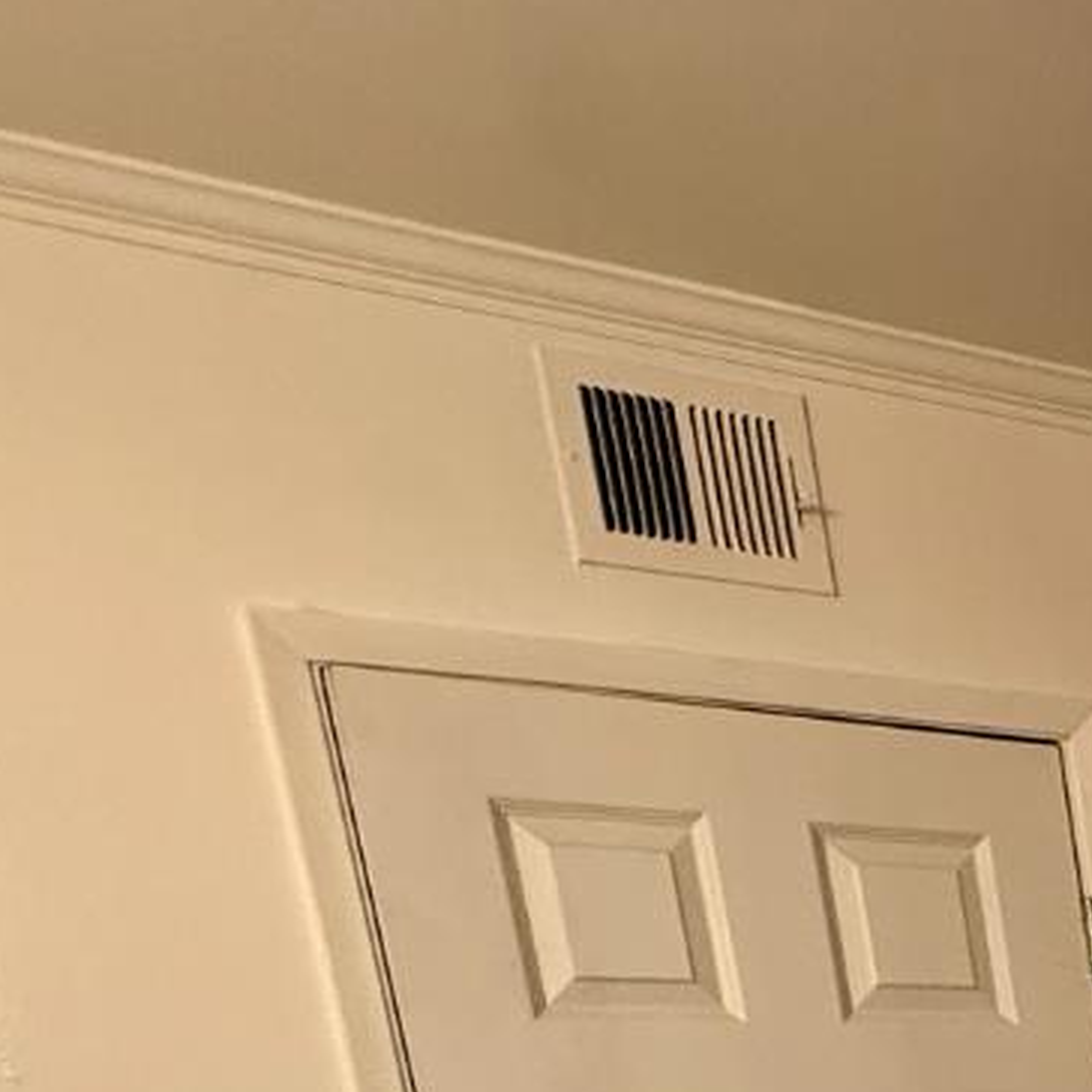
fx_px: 1820
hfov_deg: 24.5
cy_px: 1622
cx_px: 1704
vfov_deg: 25.5
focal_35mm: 51
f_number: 2.2
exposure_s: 1/120
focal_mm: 2.22
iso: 200
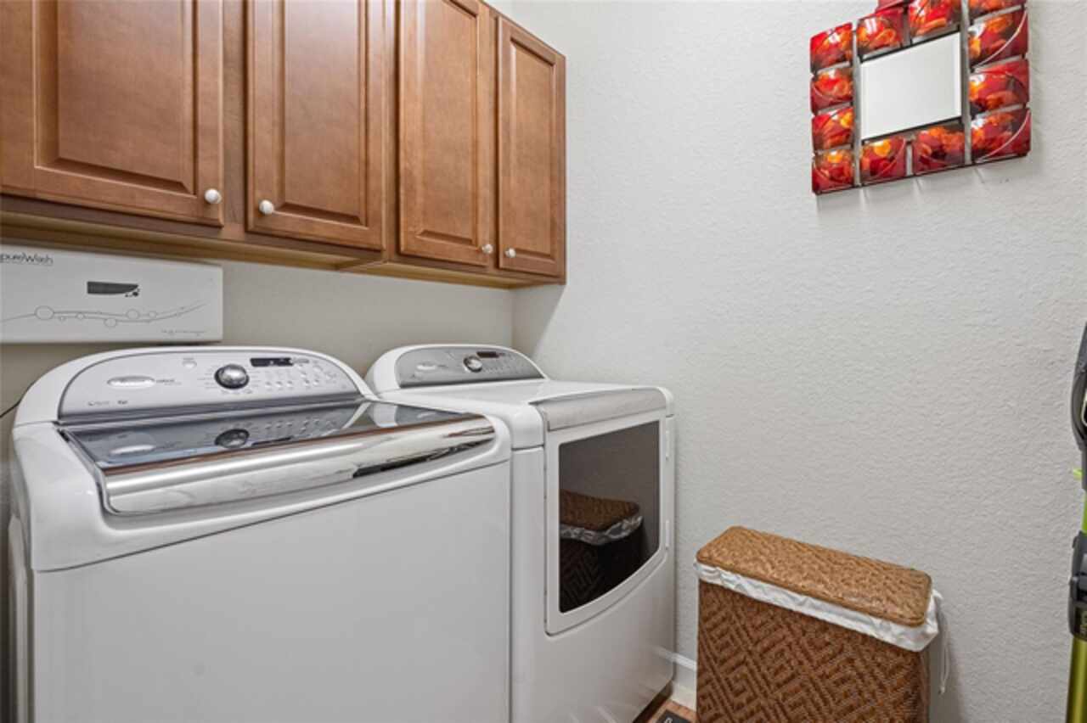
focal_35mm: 16
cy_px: 362
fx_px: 483
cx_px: 544
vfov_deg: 73.7
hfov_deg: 96.8
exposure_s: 1/160
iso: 400
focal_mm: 16
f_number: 8
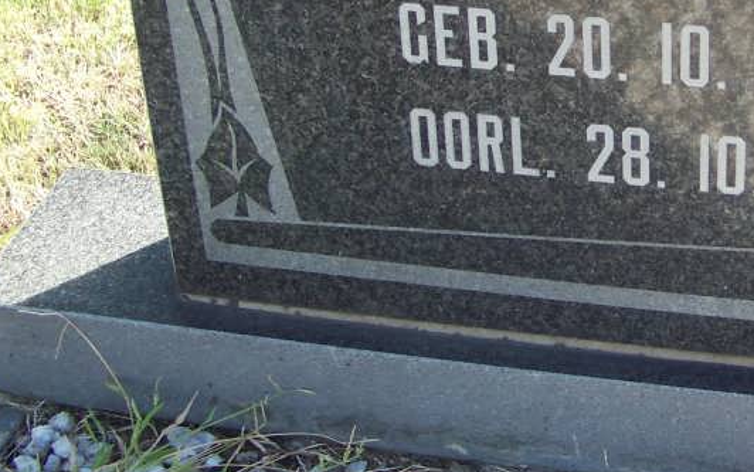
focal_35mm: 86
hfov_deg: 23.6
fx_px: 1768
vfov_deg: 15.1
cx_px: 634
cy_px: 82
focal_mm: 5.85
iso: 64
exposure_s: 1/160
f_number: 2.8
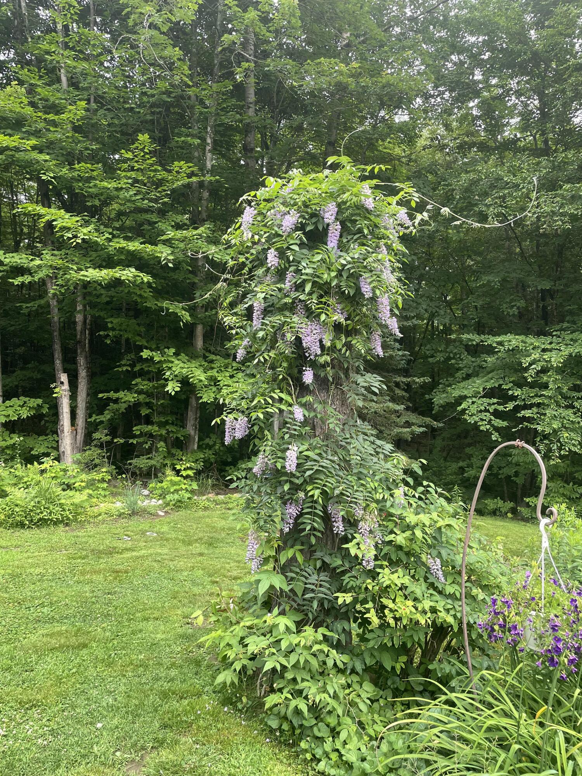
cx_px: 291
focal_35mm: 26
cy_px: 388
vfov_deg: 67.3
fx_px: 583
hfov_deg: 53.1
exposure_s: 1/121
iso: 80
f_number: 1.6
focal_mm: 4.2
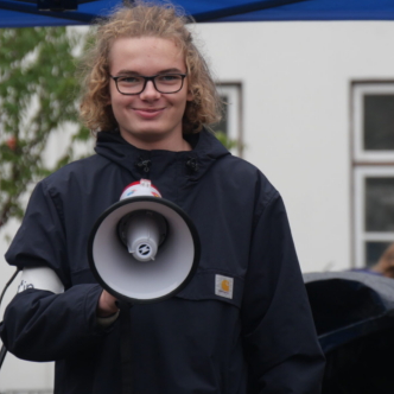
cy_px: 158
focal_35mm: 331
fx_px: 4262
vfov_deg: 5.3
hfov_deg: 5.3
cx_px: 198
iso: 320
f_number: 5.6
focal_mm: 115
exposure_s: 1/250
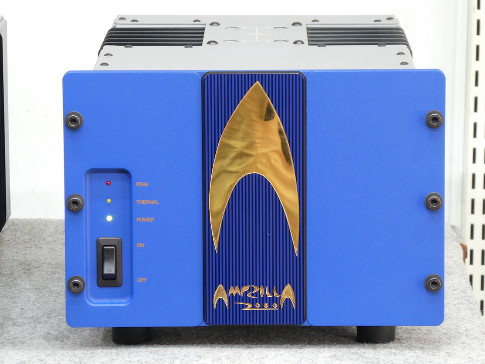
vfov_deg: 8.0
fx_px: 2592
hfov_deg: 10.7
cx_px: 242
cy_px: 182
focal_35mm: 185
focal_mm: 33.2
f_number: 5.6
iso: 200
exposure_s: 1/5
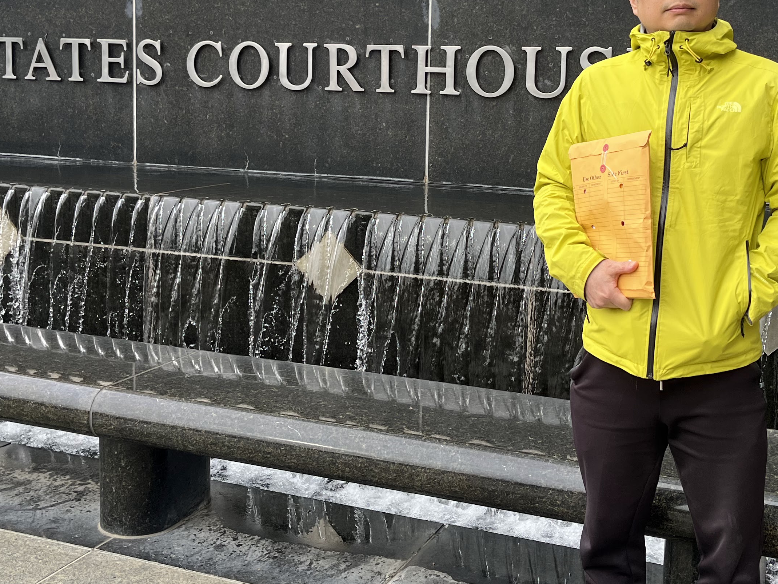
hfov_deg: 38.8
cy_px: 162
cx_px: 435
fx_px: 1101
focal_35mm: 49
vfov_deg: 29.3
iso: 50
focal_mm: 5.1
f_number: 1.6
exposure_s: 1/307
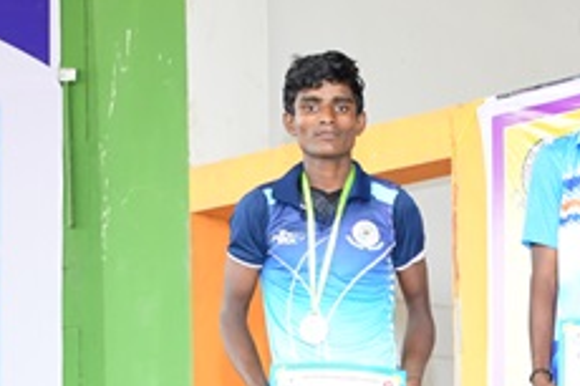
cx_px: 572
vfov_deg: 11.2
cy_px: 532
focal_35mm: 118
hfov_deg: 17.0
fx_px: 1900
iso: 640
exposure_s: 1/160
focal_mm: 26
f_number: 5
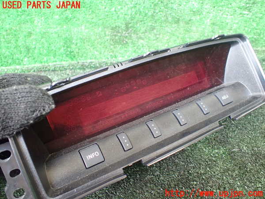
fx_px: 230
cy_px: 100
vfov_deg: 46.8
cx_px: 132
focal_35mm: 30
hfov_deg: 60.0
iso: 800
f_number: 2.3
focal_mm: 5.4
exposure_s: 1/100
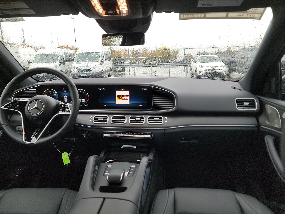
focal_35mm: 24
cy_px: 107
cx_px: 142
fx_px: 198
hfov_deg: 71.6
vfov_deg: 56.8
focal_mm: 6.7
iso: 60
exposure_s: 1/59
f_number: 1.8
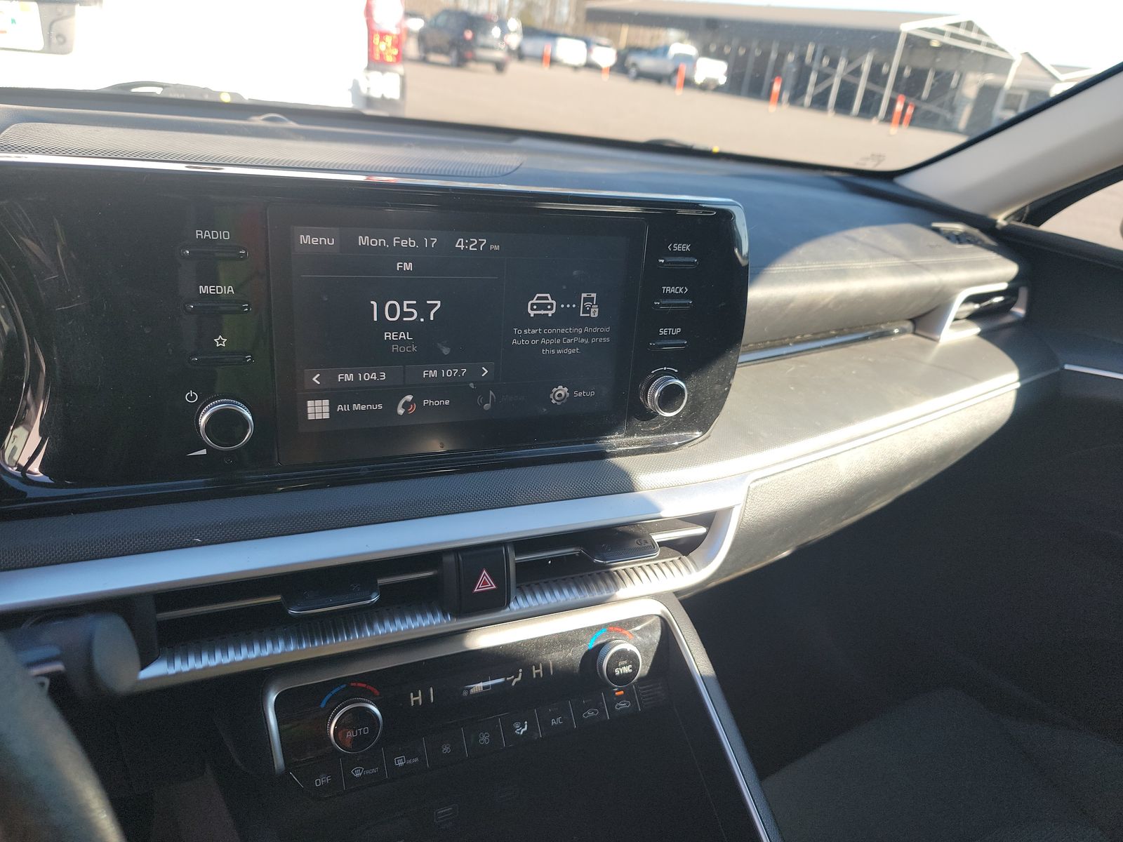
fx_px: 779
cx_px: 562
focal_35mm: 24
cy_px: 421
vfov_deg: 56.8
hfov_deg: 71.6
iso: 54
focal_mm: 6.7
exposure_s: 1/119
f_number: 1.8
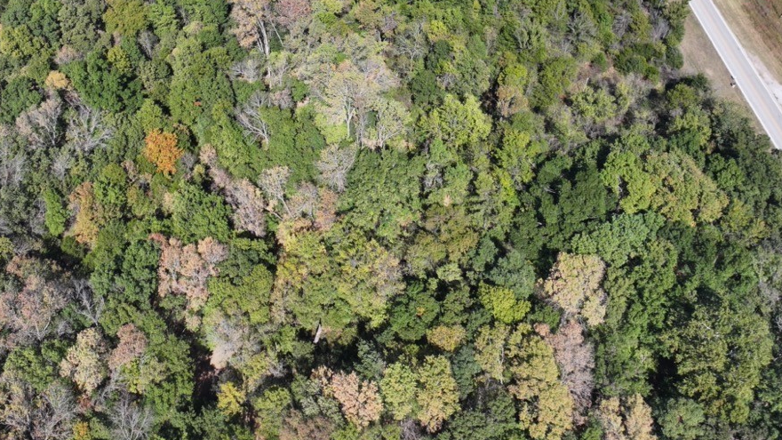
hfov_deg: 52.6
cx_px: 329
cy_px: 75
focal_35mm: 38
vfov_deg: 30.3
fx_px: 788
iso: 100
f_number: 2.8
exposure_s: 1/1600
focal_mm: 12.29
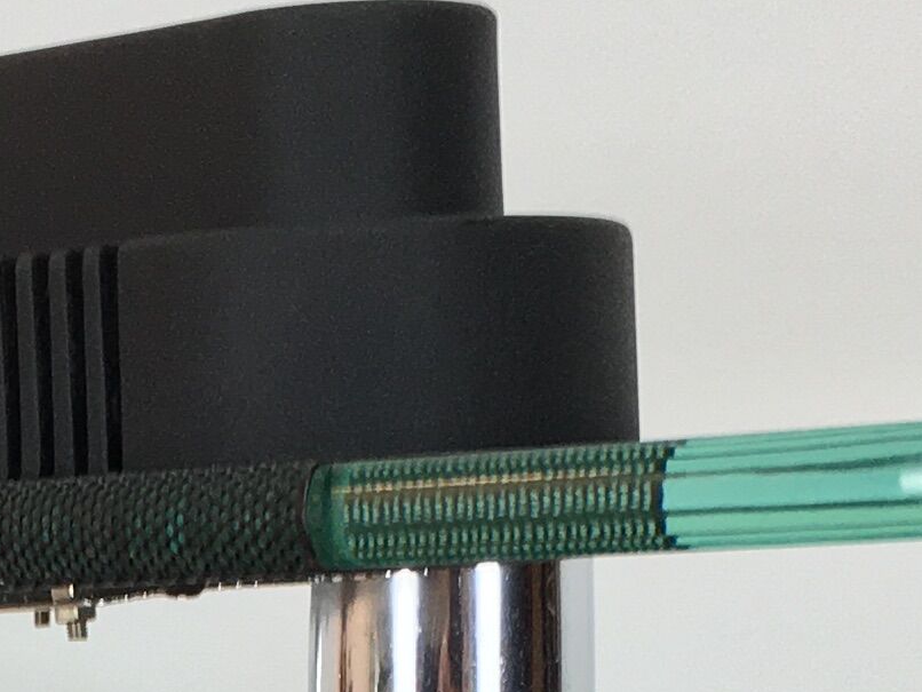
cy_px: 1484
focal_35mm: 145
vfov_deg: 9.4
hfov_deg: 13.5
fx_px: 3863
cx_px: 73
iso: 32
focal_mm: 4.15
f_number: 2.2
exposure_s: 1/33
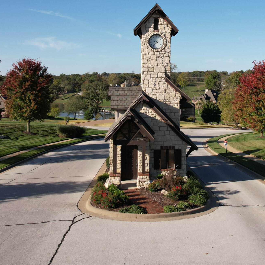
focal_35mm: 43
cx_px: 176
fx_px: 372
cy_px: 70
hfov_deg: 38.7
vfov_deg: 38.3
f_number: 2.8
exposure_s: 1/400
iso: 100
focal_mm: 8.38
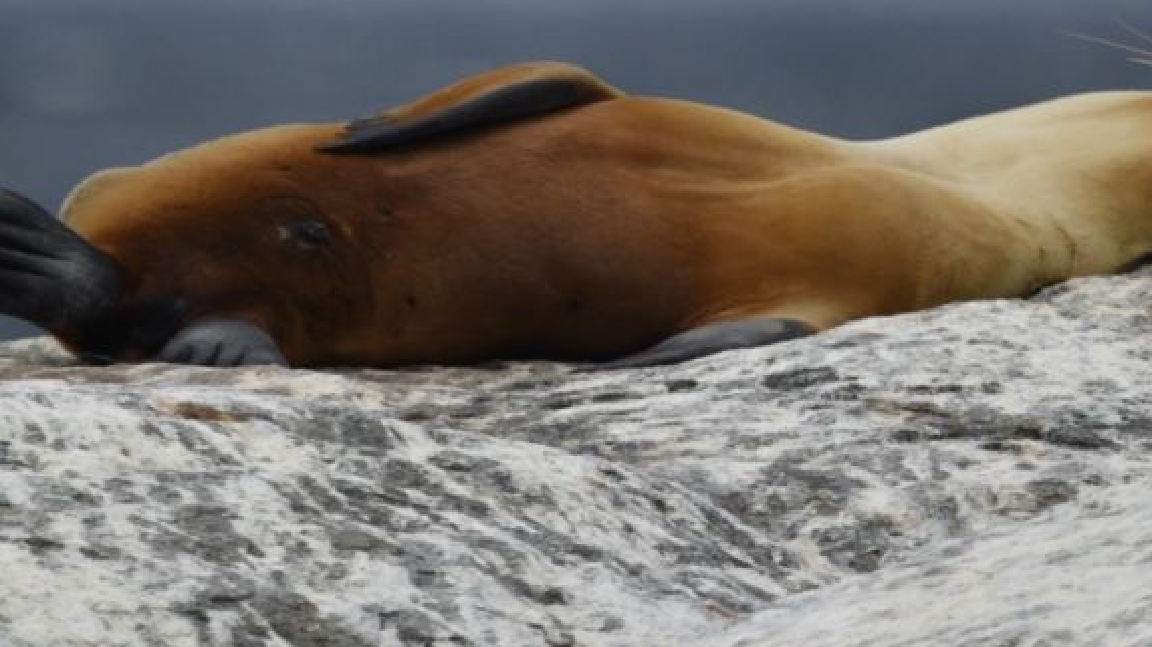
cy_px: 267
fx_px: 26877
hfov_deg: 2.5
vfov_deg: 1.4
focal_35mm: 880
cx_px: 593
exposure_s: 1/8000
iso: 720
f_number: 6.3
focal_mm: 600
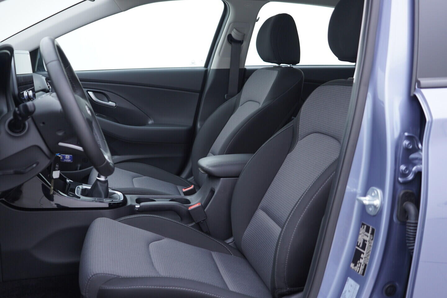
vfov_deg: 36.9
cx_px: 224
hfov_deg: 53.1
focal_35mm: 36
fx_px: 447
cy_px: 149
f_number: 2.8
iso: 160
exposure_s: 1/40
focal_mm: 24
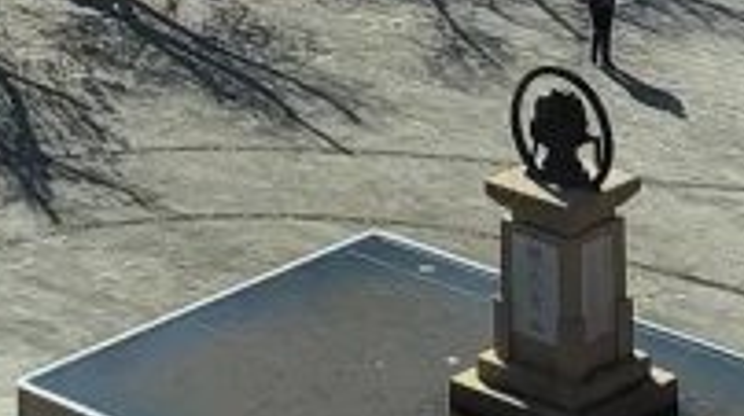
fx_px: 3527
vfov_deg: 5.9
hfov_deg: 12.0
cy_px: -1171
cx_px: 110
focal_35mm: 179
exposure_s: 1/7748
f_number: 1.7
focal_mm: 5.35
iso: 80
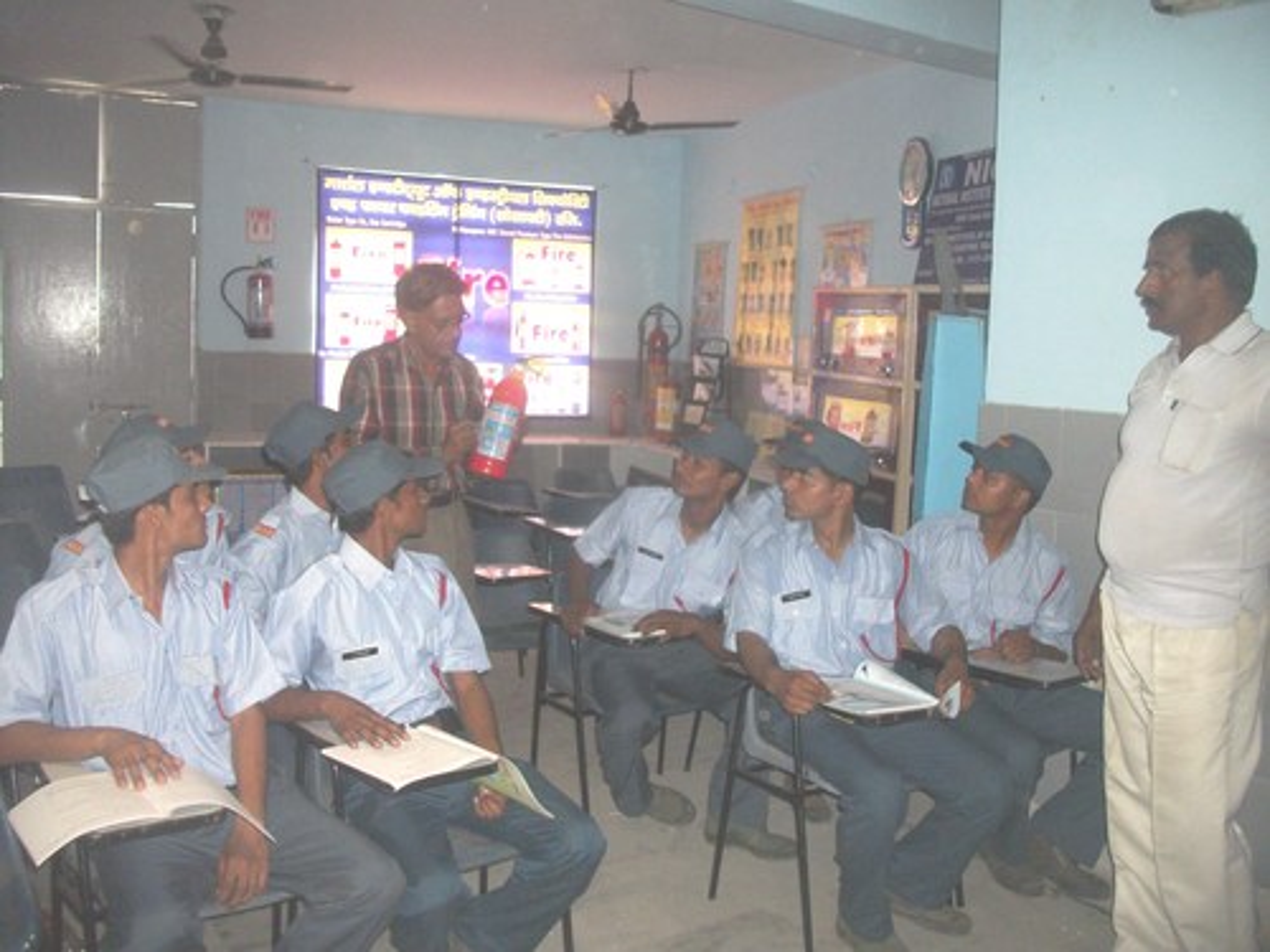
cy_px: 476
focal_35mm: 32
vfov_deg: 44.2
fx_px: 1174
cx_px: 635
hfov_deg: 56.8
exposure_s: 1/60
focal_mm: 5.7
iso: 250
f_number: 2.9
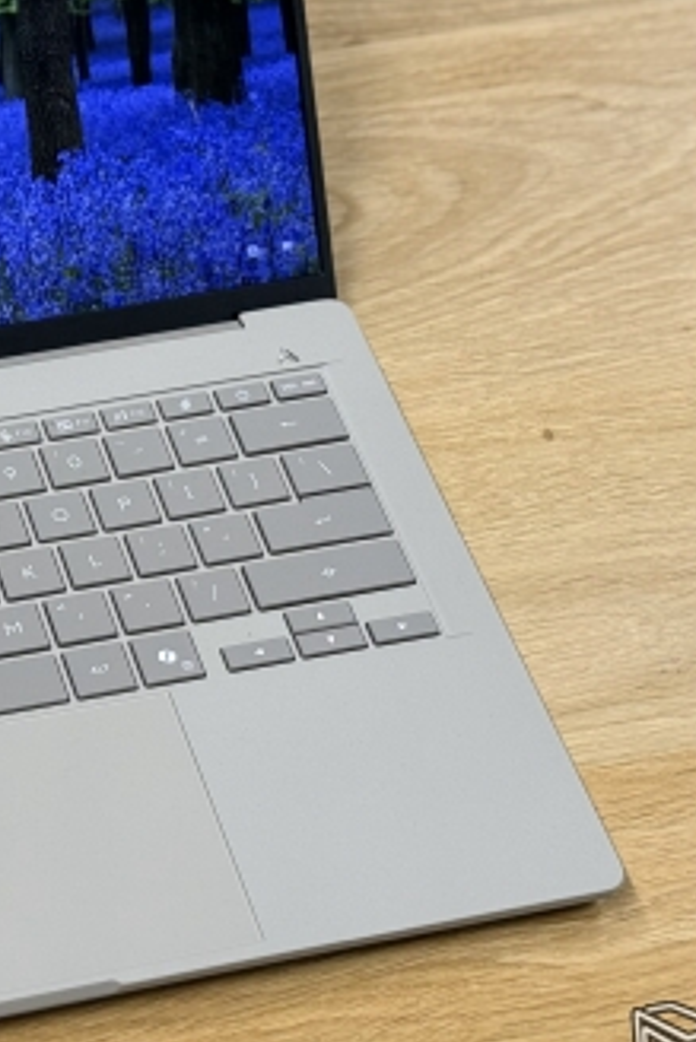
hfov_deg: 13.1
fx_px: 2955
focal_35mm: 102
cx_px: -137
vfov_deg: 20.0
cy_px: 408
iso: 64
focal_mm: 6.76
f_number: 1.78
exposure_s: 1/50
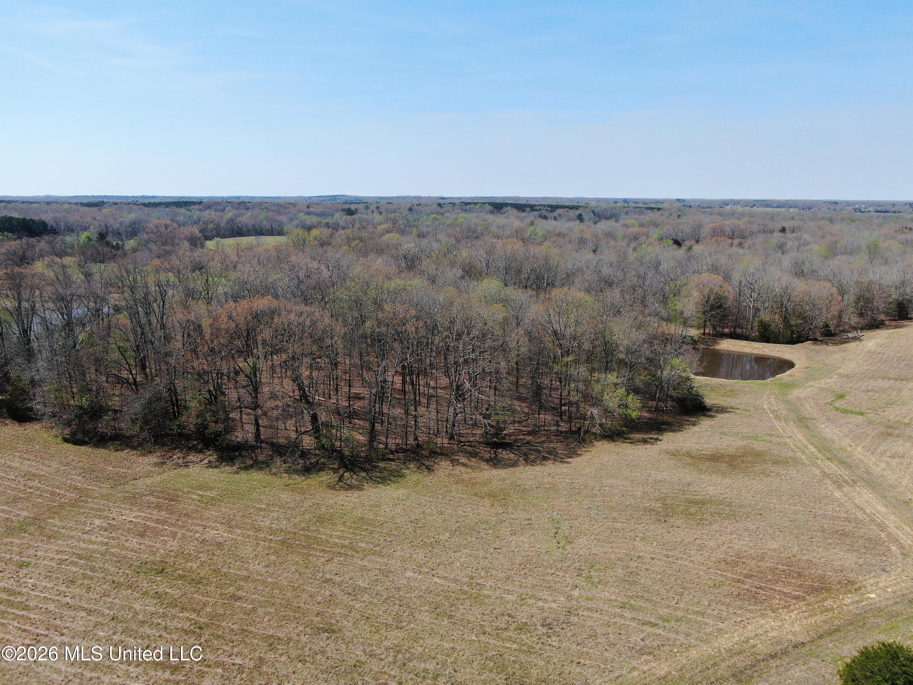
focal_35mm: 24
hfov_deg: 71.6
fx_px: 633
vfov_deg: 56.8
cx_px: 456
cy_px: 342
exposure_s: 1/1250
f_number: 2.8
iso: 110
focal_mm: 4.39
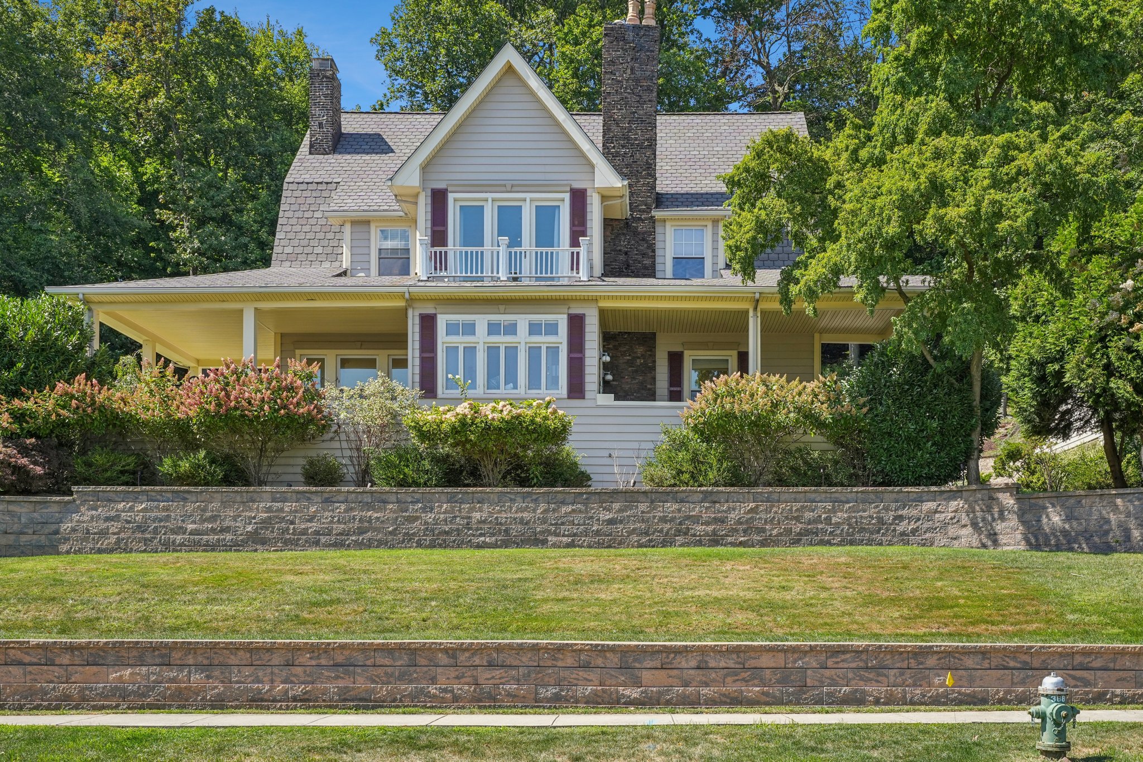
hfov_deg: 54.4
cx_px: 572
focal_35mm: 35
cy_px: 381
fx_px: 1111
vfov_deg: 37.8
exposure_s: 1/320
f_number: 8
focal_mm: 35
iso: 400
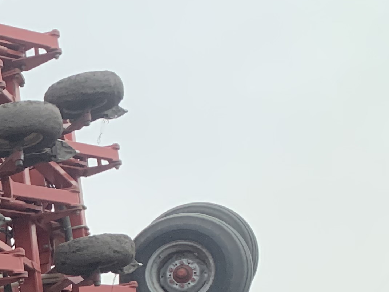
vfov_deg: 14.2
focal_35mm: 98
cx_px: -308
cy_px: 423
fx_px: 1101
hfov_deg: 16.7
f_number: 1.8
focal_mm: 4.25
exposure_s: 1/60
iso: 125
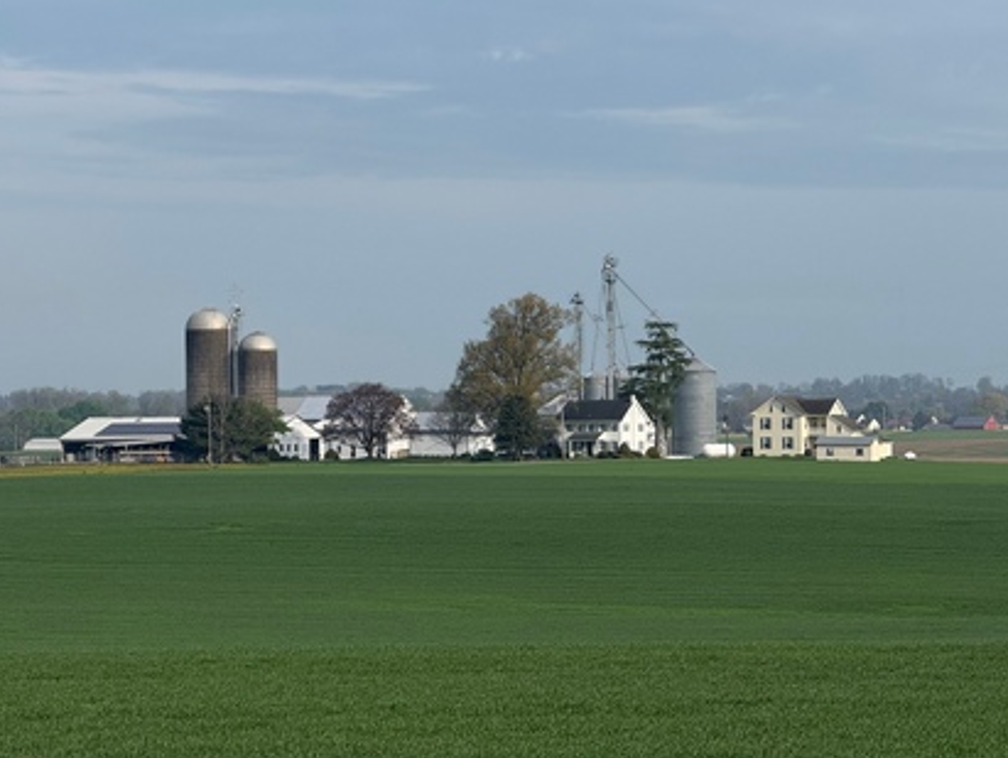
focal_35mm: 147
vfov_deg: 10.1
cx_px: 407
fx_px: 4284
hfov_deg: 13.4
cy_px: 339
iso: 50
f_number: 2.8
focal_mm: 15.66
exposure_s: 1/1730
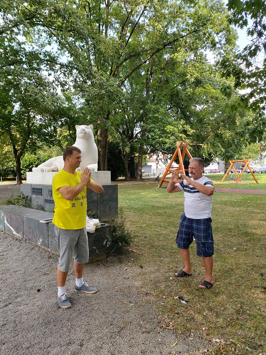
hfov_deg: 51.3
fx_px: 277
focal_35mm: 27
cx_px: 130
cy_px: 179
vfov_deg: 65.3
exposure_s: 1/156
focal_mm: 4.58
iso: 50
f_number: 2
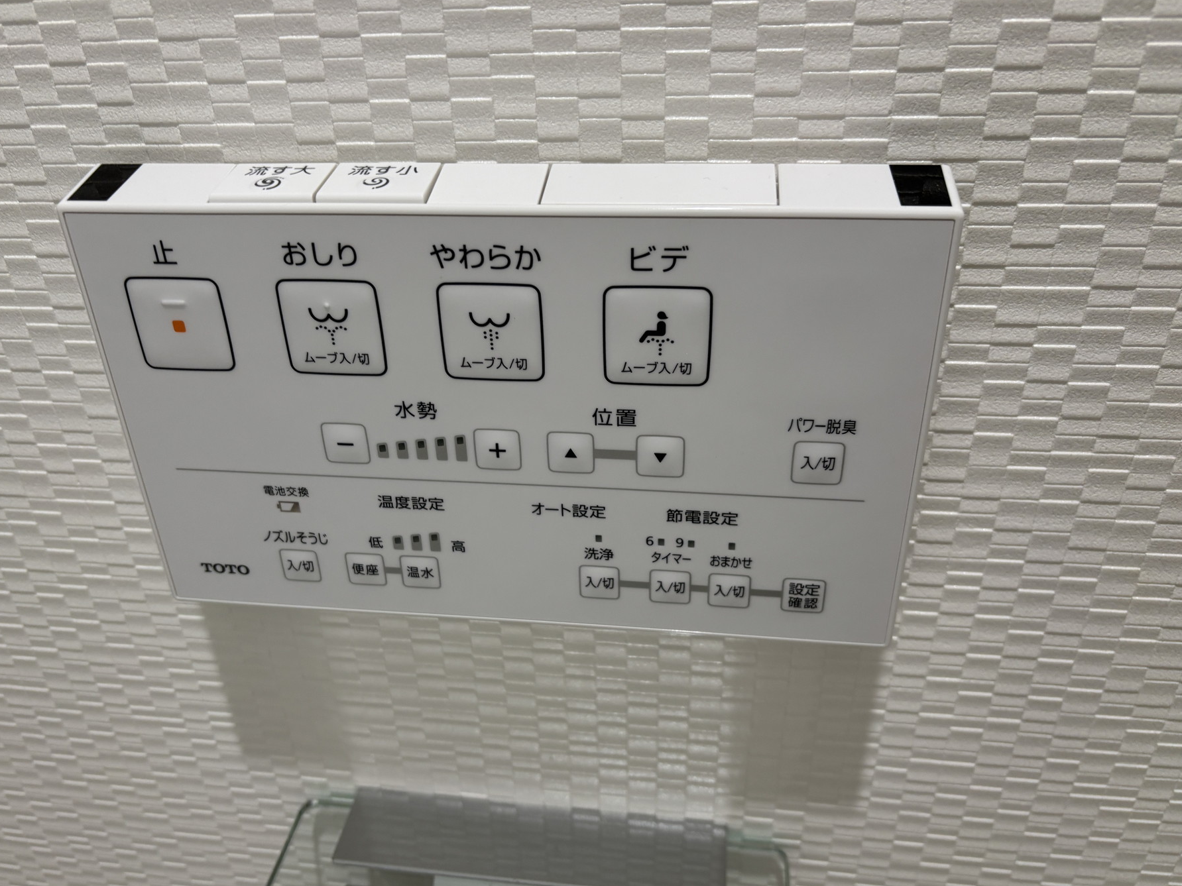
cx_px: 556
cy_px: 459
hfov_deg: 63.4
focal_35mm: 28
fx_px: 956
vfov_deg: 49.7
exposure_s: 1/50
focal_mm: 5.96
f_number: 1.6
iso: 80
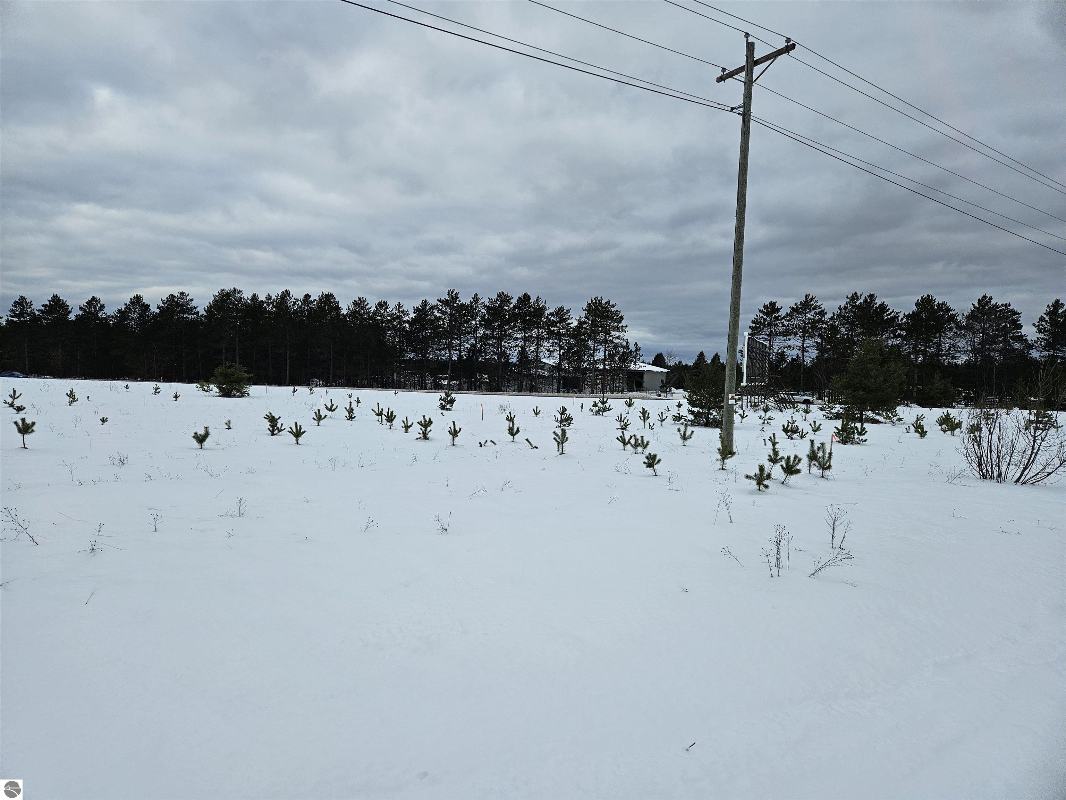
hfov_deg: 73.9
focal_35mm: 23
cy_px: 400
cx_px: 533
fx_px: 708
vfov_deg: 58.9
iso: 25
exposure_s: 1/1770
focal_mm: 5.4
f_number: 1.8
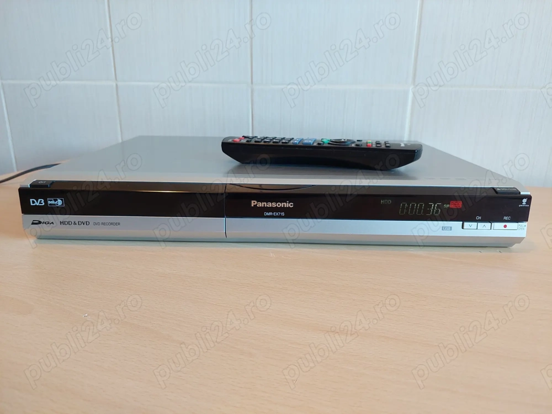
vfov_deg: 56.8
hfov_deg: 71.6
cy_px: 207
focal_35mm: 24
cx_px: 276
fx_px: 383
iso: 200
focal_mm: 5.23
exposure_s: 1/50
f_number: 1.8
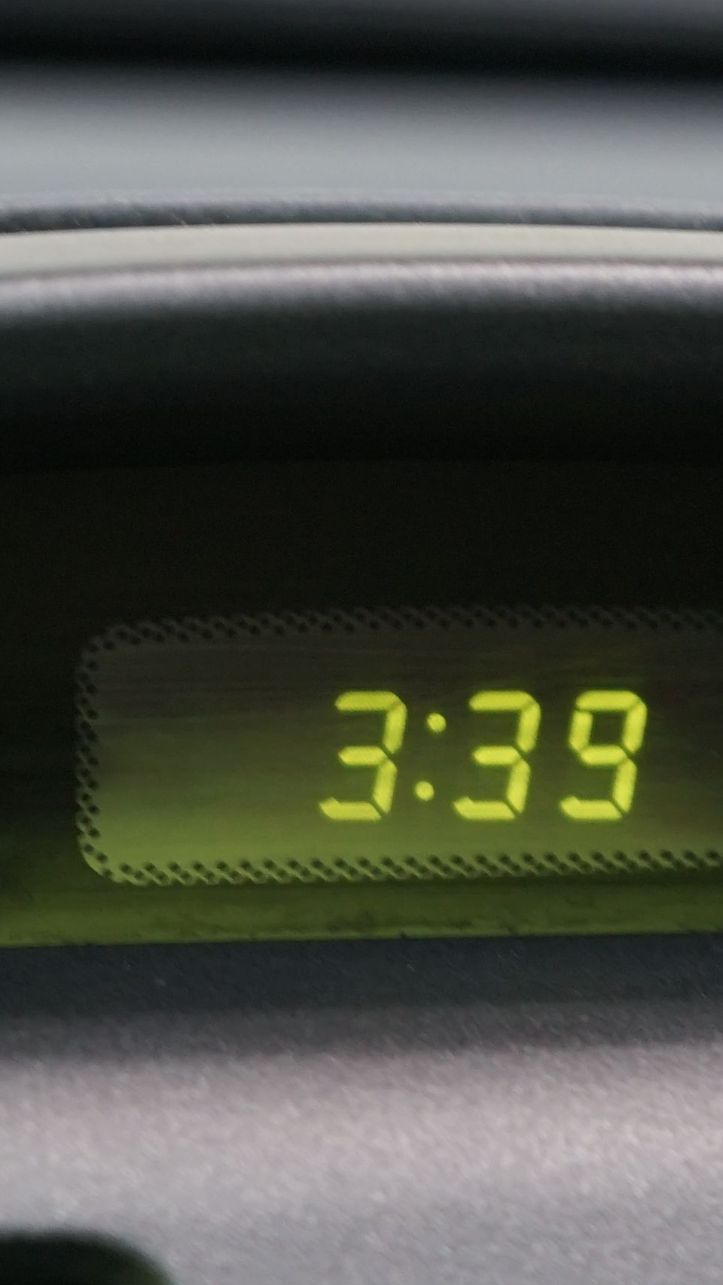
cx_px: 469
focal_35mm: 151
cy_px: 757
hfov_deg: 8.0
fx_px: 5147
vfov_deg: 14.2
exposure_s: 1/30
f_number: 4.5
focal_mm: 41
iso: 500
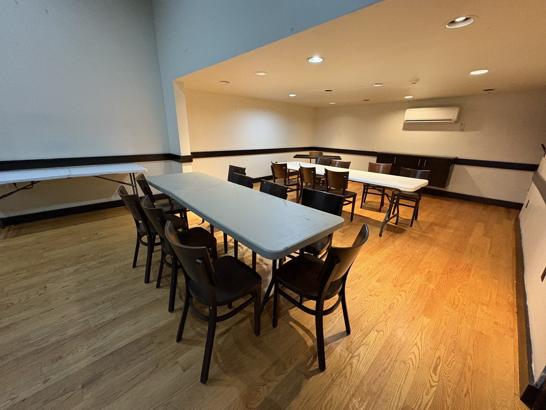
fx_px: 221
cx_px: 273
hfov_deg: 102.1
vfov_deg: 85.7
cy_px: 205
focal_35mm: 14
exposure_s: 1/60
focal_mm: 2.22
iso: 500
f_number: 2.2
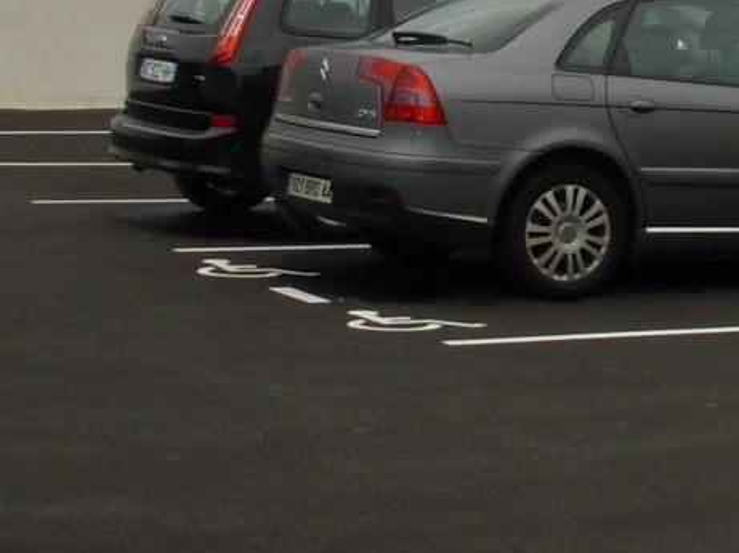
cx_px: 1052
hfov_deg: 14.1
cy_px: -117
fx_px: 2816
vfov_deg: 11.0
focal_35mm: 132
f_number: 4.9
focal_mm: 6.3
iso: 50
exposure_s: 1/558
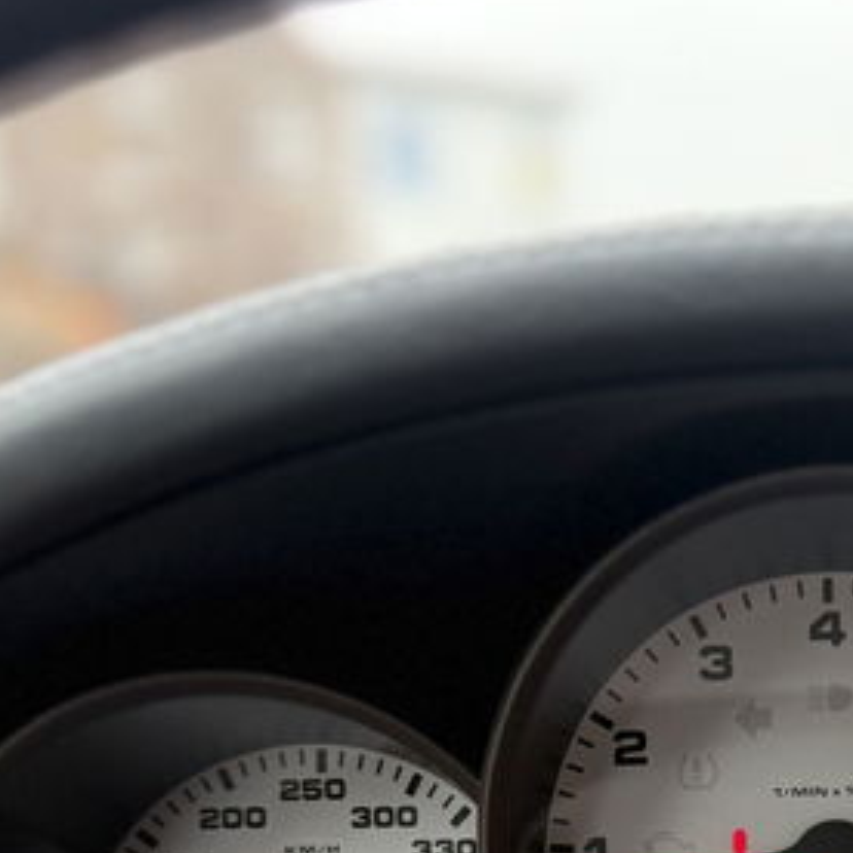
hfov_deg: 27.9
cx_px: 782
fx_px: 1645
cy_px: 847
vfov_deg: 27.5
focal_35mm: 59
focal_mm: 6.76
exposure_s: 1/130
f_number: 1.78
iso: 160
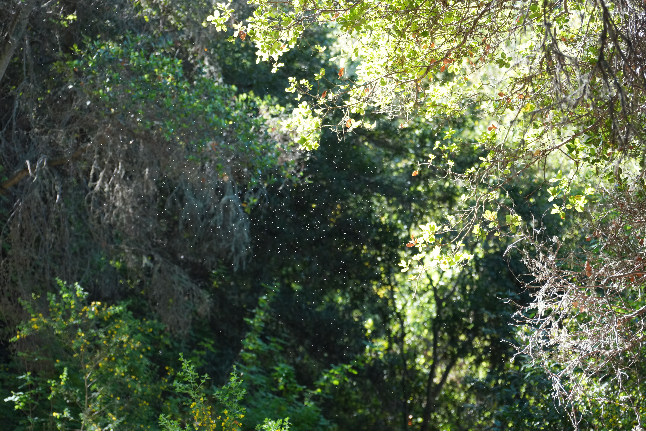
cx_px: 323
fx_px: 2727
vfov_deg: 9.0
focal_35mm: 152
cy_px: 216
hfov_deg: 13.5
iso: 1000
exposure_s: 1/160
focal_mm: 152
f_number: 6.3
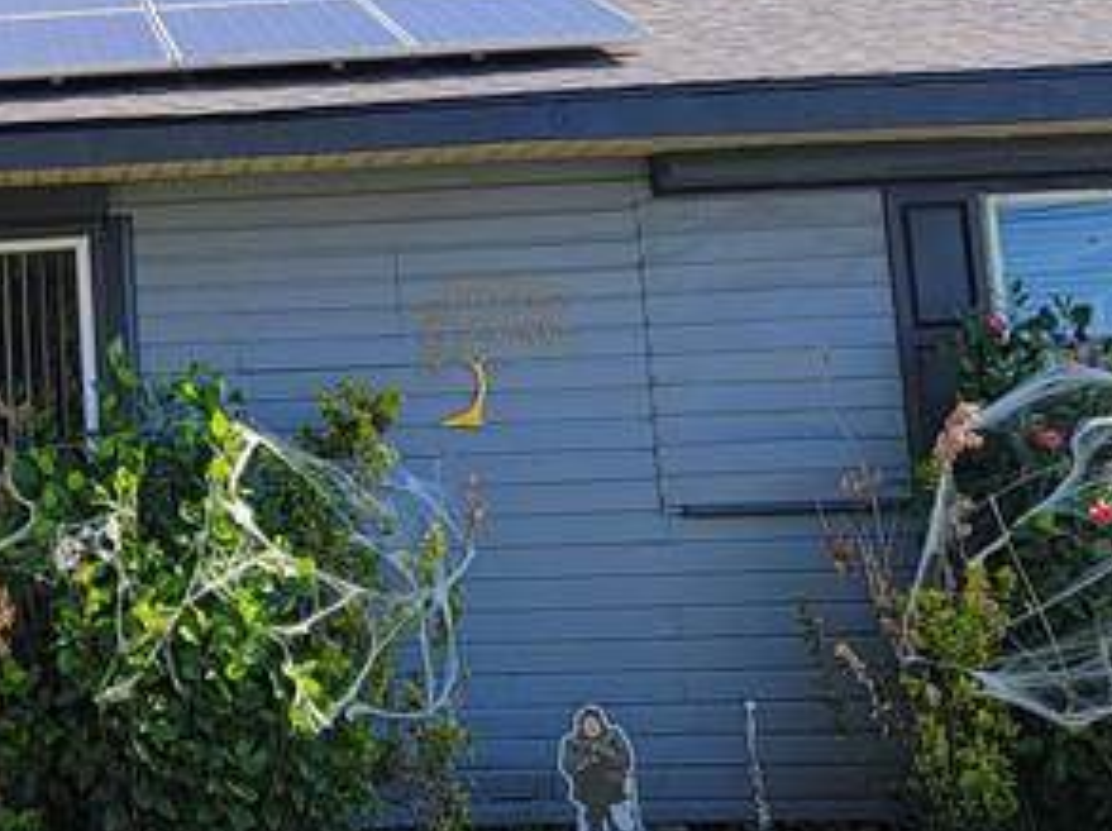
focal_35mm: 84
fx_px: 2695
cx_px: -258
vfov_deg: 17.4
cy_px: 194
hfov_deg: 21.5
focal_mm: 6.7
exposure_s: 1/435
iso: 16
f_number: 1.8
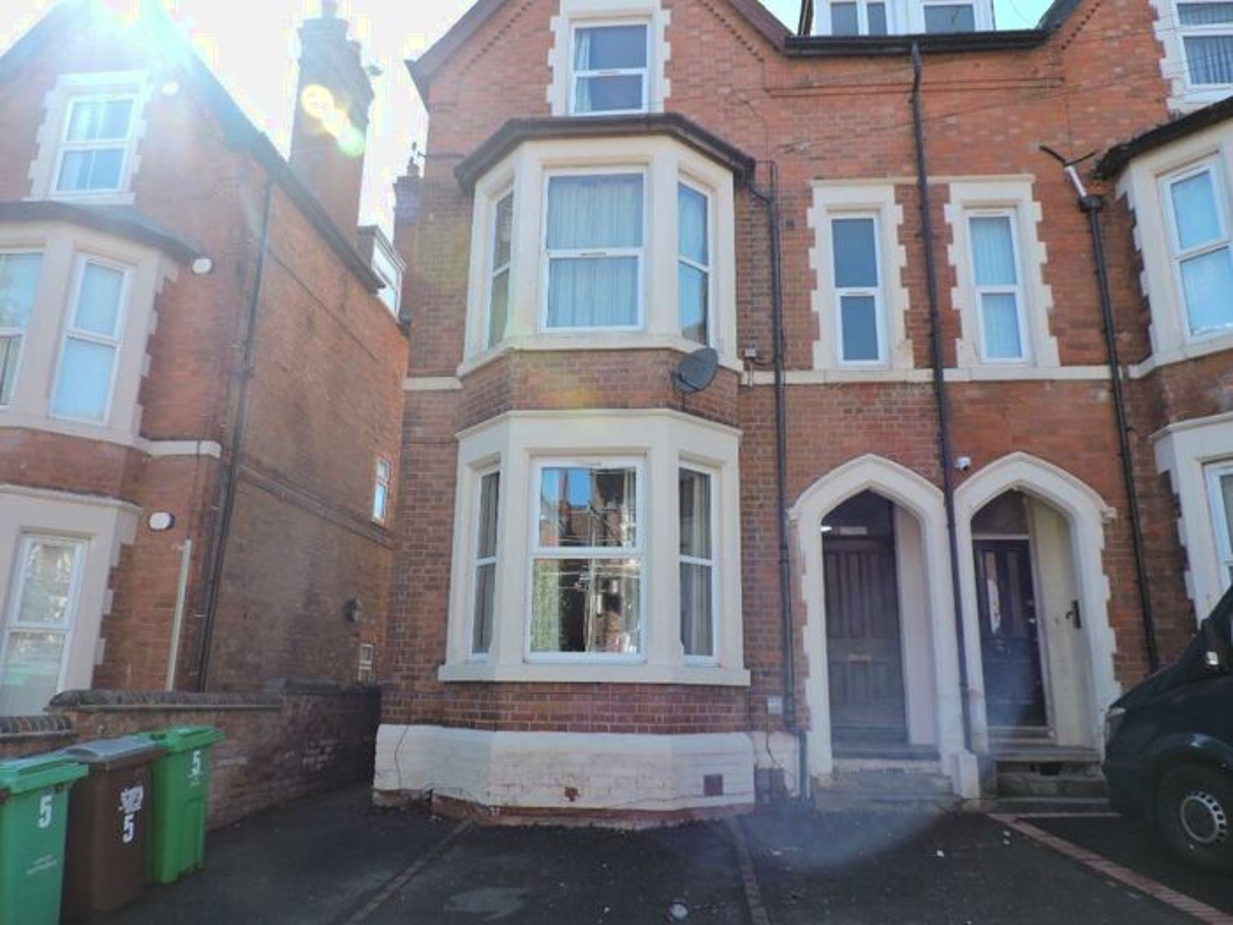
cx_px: 616
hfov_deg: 71.6
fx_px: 855
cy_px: 462
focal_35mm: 24
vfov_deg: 56.8
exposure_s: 1/400
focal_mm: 4.3
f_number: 3
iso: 100
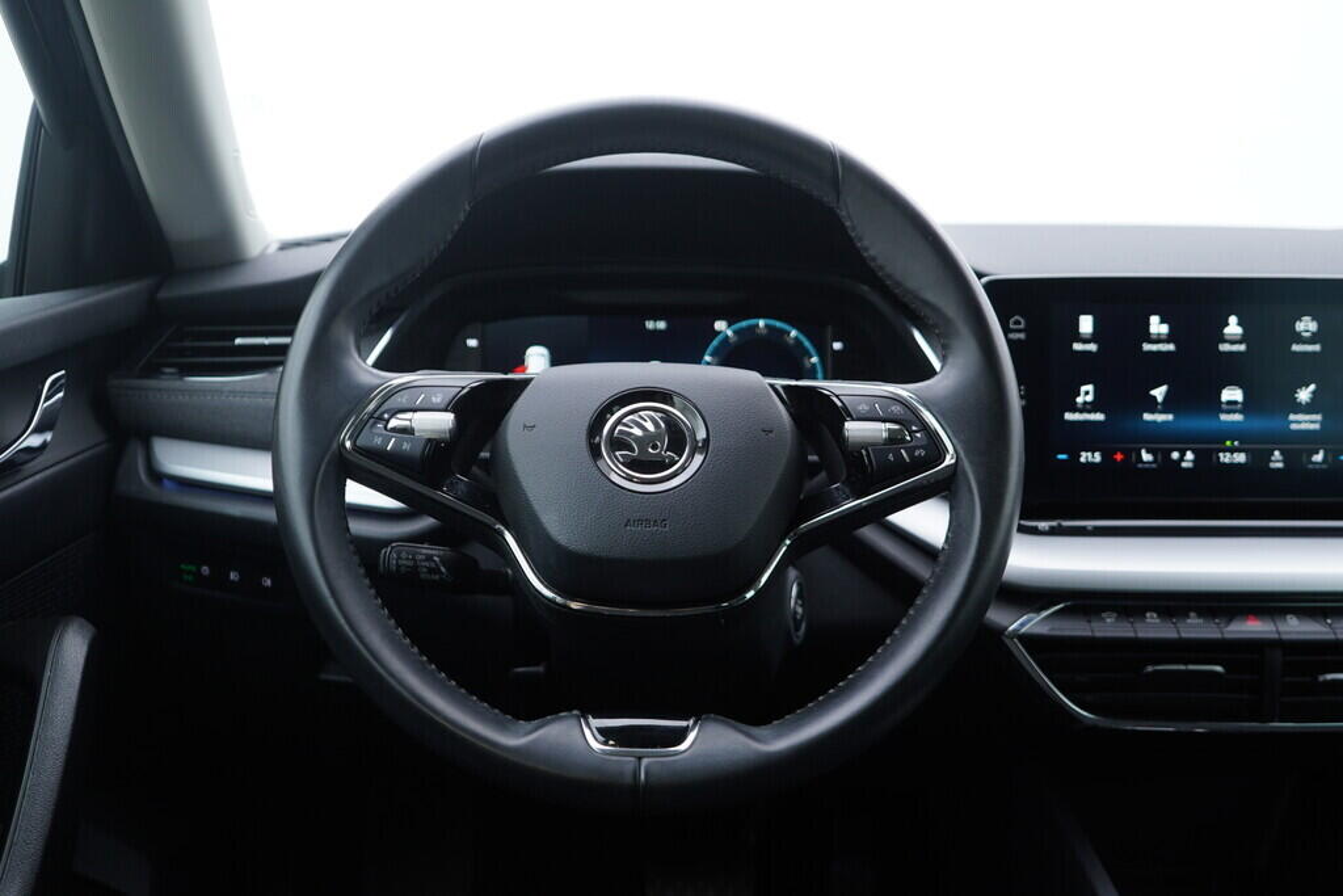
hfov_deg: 53.1
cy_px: 448
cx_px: 672
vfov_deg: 36.9
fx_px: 1343
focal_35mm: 36
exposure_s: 1/40
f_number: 2.8
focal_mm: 24
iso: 160
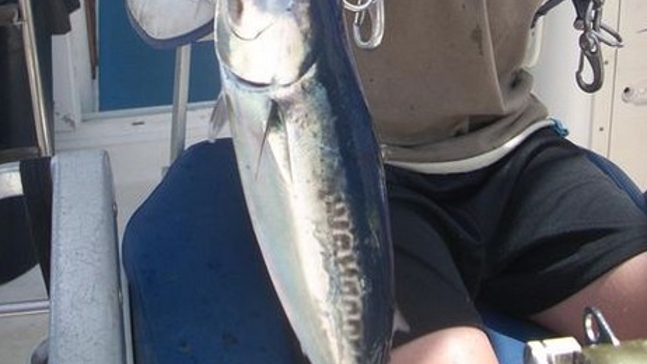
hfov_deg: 37.8
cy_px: -71
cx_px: 325
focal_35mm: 55
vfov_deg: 20.4
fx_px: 944
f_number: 2.8
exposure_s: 1/386
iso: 64
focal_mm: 6.2
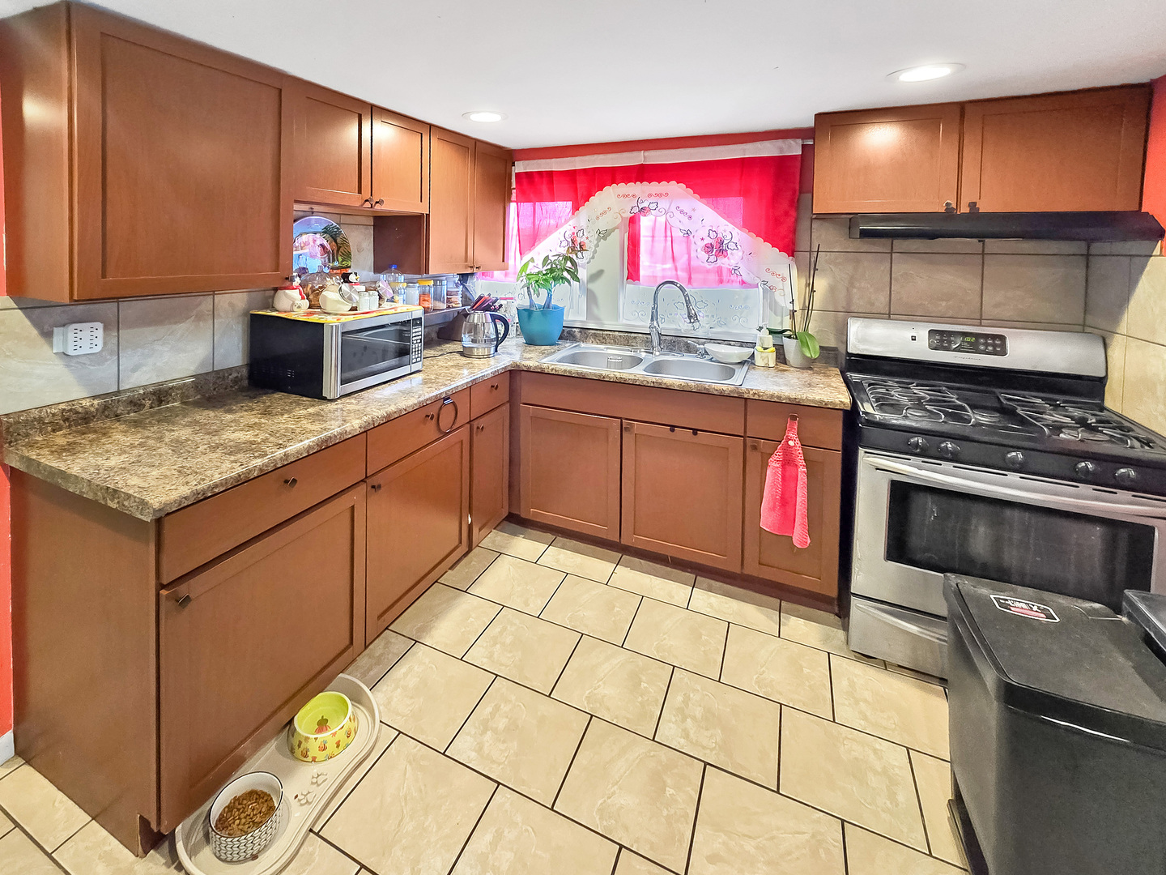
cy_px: 438
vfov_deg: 89.9
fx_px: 438
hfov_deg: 106.2
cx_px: 583
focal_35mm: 13
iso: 400
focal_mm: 2.2
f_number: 2.2
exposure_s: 1/60
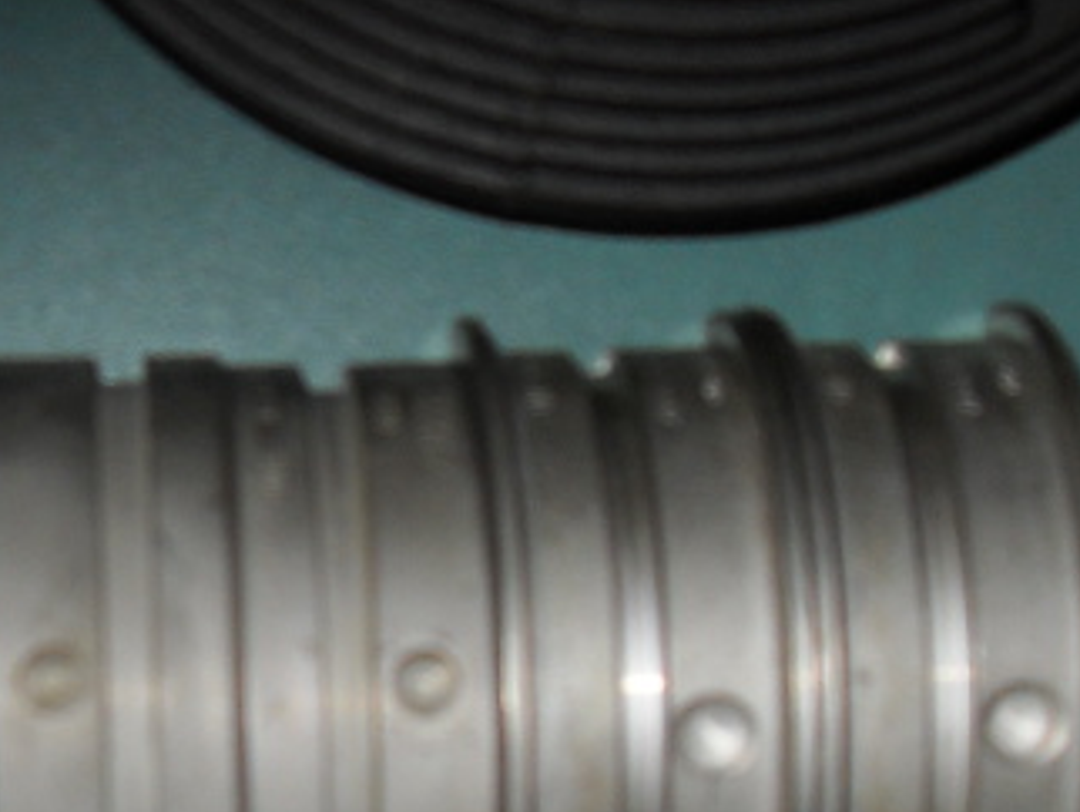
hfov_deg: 18.1
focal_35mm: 108
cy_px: 654
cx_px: 231
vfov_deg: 13.7
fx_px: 3372
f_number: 2.8
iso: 100
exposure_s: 1/45
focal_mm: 6.3
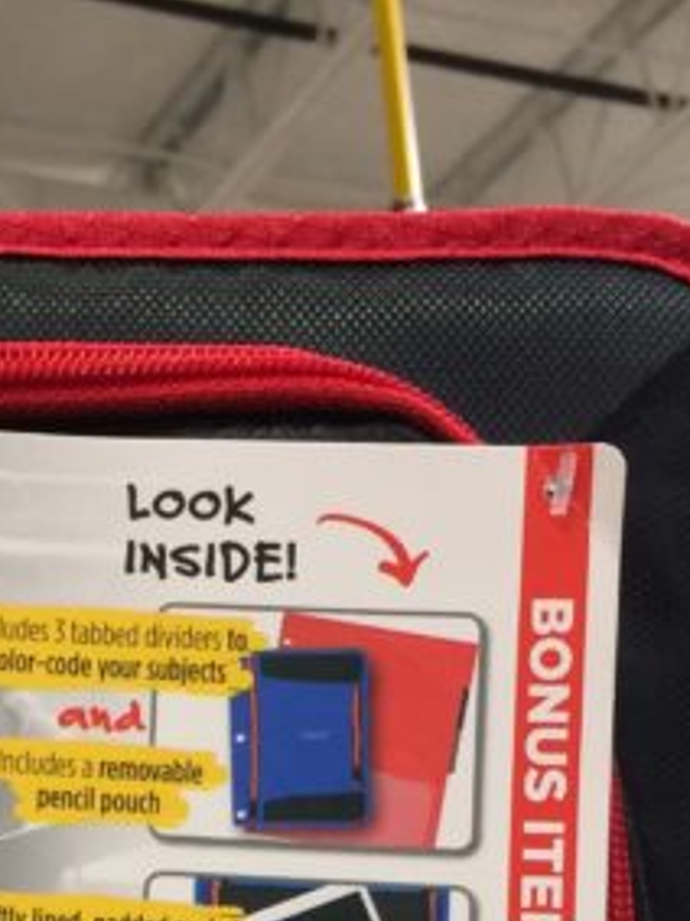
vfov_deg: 17.1
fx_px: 2793
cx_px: -283
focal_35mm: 105
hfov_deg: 13.4
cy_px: 1351
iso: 64
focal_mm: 4.15
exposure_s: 1/30
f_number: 2.2
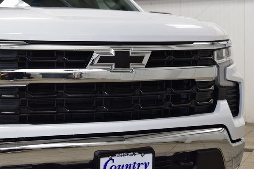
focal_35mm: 75
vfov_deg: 18.2
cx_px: 127
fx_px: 529
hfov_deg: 27.0
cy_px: 84
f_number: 6.3
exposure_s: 1/15
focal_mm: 50
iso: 400
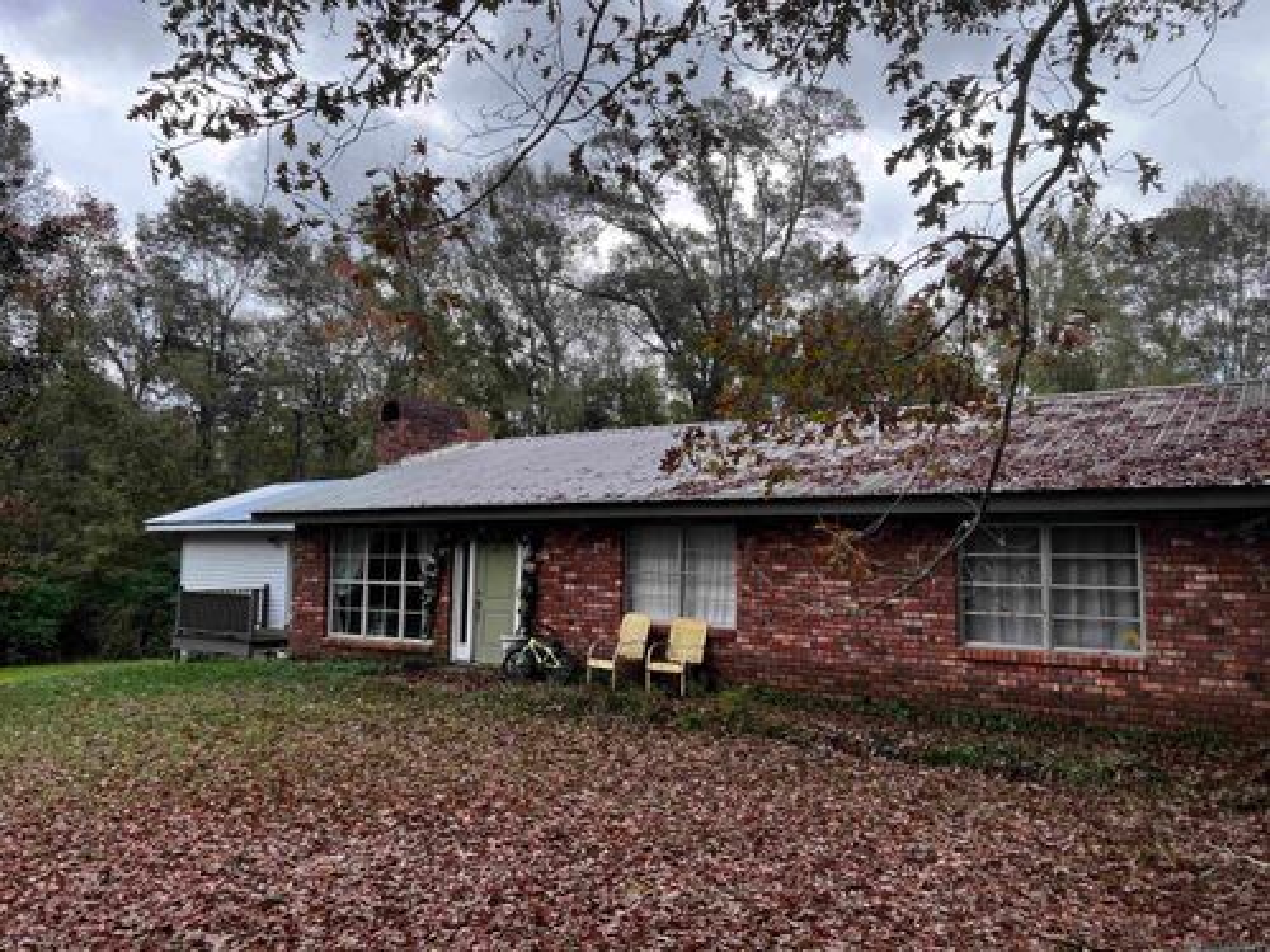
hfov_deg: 67.3
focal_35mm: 26
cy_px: 476
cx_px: 635
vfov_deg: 53.1
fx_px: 954
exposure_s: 1/502
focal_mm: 5.7
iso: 50
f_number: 1.5
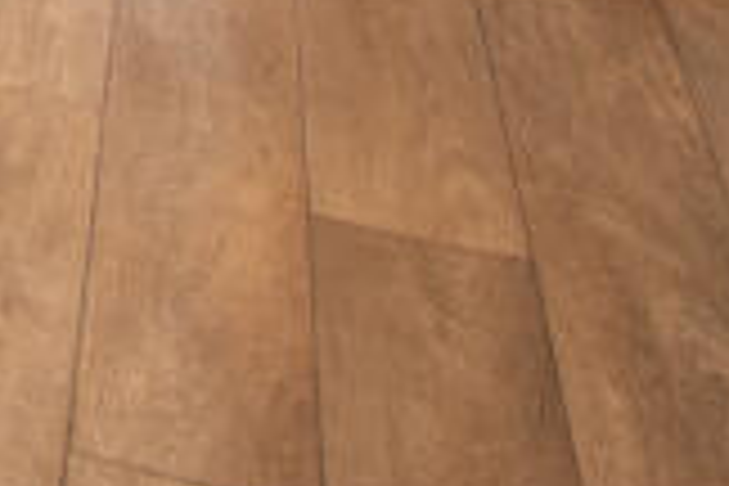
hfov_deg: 17.2
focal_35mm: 95
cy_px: -976
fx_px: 1924
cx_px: -616
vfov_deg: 10.3
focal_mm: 10
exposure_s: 1/6
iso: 320
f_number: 8
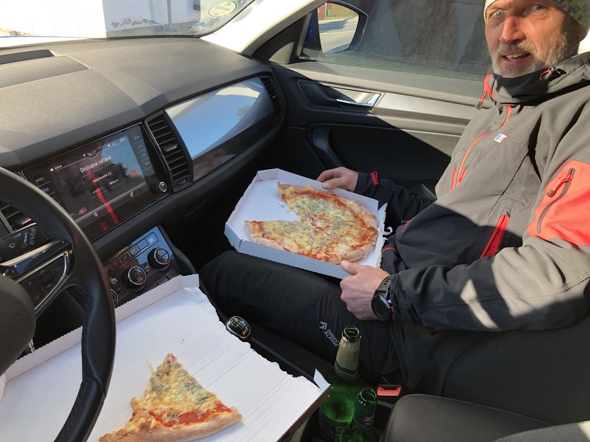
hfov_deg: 63.4
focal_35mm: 28
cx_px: 295
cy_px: 221
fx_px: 477
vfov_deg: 49.7
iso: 40
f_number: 1.8
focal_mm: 3.99
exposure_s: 1/120
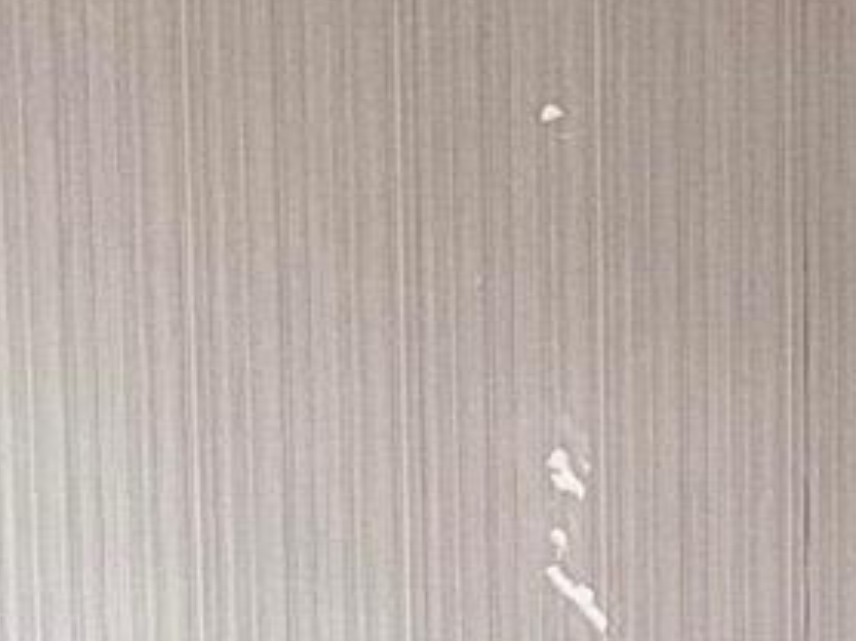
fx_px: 4373
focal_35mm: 177
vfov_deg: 7.8
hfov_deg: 11.0
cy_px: 1504
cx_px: 921
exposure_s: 1/121
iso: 64
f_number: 1.78
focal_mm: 6.86
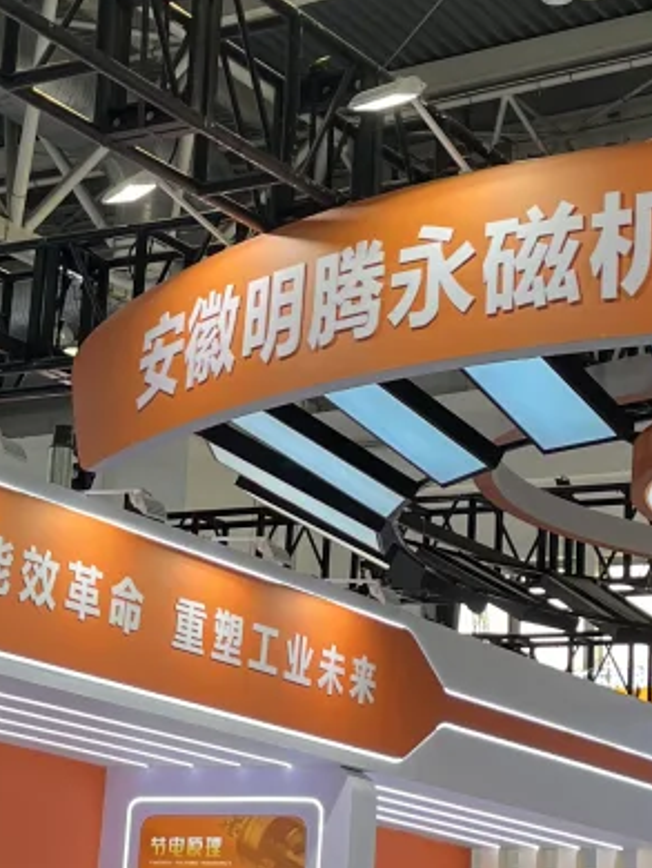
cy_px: 338
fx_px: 2408
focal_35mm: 96
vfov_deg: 20.4
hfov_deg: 15.4
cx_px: 225
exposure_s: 1/116
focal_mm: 5.1
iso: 32
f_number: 1.6
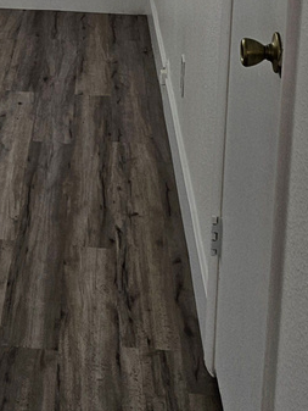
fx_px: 972
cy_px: -91
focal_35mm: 82
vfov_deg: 21.9
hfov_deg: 17.2
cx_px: -56
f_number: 1.8
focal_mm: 5
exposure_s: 1/120
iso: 125
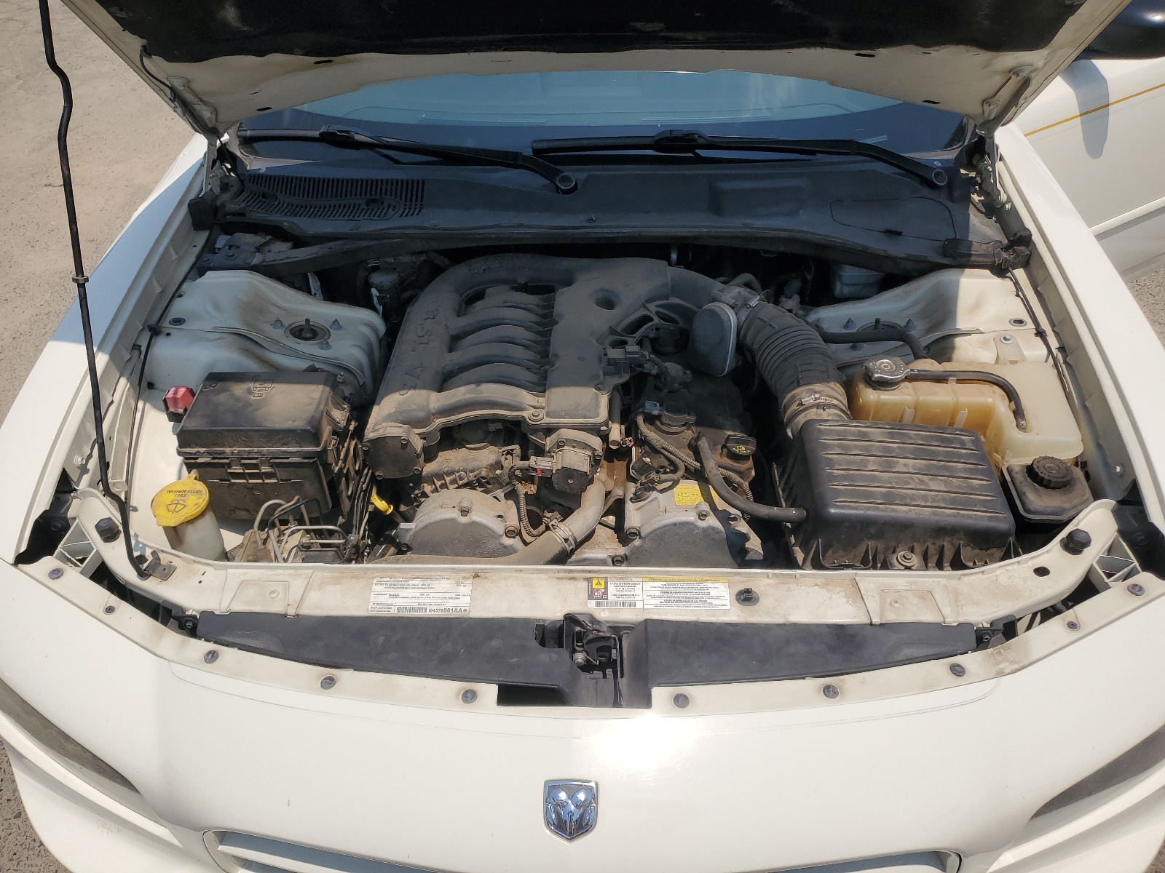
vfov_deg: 53.1
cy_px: 436
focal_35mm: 26
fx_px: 875
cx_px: 582
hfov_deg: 67.3
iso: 50
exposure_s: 1/10000
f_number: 1.5
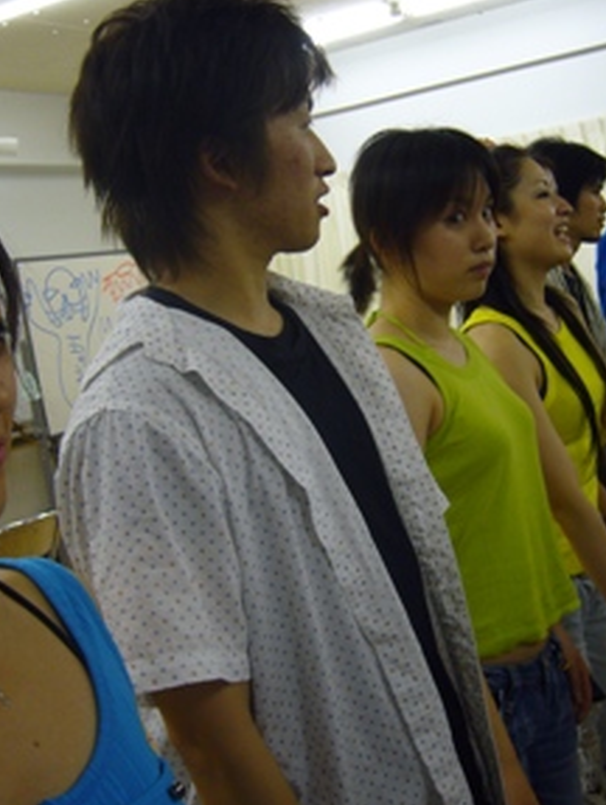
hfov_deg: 30.3
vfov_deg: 39.6
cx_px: 320
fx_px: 1118
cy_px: 370
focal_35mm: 48
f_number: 2.8
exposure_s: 1/15
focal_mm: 5.8
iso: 100
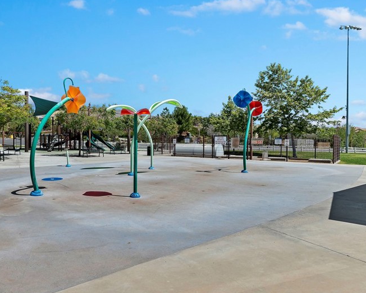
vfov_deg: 51.5
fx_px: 303
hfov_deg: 61.1
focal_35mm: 28
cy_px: 140
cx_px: 131
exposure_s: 1/400
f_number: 20
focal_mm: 19
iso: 500
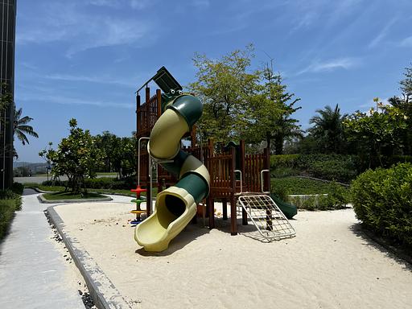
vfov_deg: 53.1
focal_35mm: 26
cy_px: 154
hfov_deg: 67.3
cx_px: 206
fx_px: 309
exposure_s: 1/5882
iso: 50
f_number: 1.5
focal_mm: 5.7
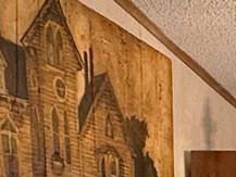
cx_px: 461
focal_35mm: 103
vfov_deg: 12.6
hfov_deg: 15.5
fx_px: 703
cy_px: 356
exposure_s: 1/60
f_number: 2.2
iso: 320
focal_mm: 2.22
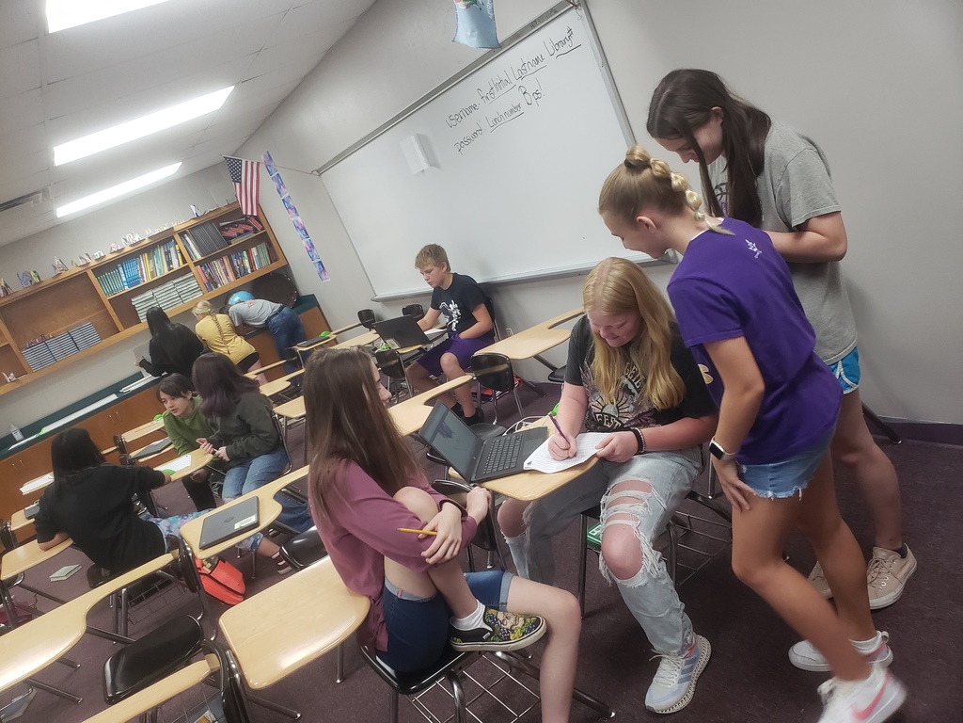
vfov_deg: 53.1
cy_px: 362
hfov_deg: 67.3
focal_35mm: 26
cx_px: 482
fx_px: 723
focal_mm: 4.3
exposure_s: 1/60
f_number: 2.4
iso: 320
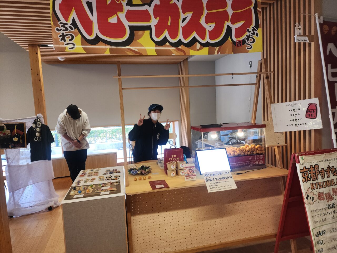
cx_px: 168
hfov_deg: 73.9
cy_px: 126
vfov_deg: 58.9
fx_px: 224
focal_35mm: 23
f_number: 1.8
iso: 125
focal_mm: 6.4
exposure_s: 1/180
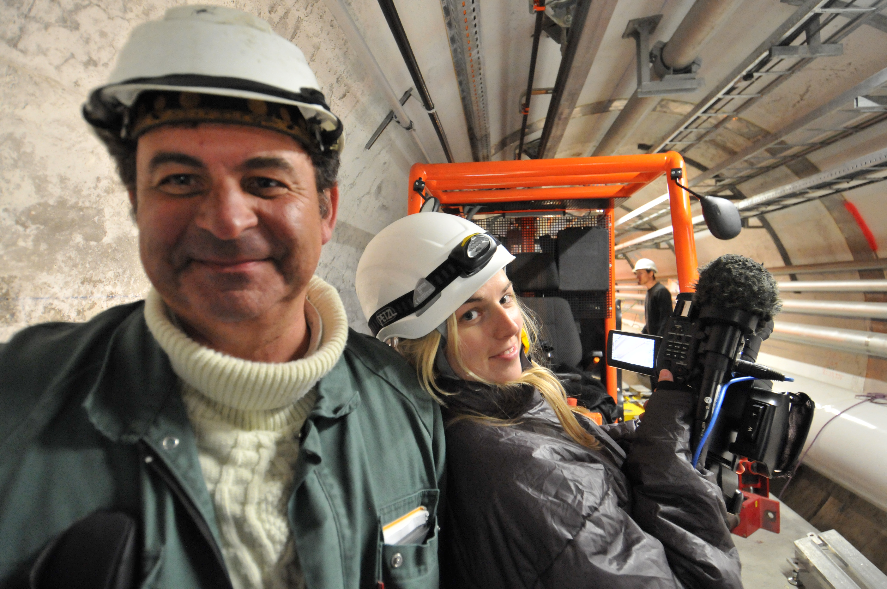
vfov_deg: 67.2
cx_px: 444
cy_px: 294
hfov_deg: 90.1
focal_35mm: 18
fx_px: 443
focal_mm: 12
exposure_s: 1/20
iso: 2000
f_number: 4
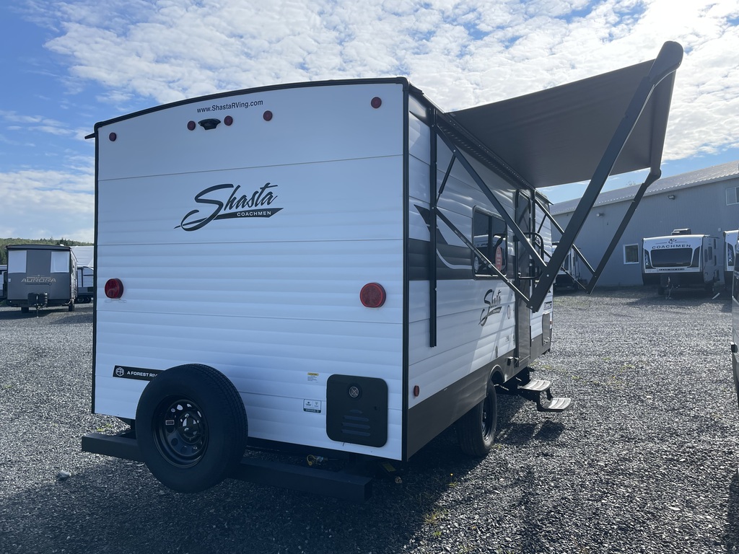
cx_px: 370
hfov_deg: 67.3
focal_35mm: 26
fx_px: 555
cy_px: 277
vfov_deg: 53.1
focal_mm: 4.2
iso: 32
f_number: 1.6
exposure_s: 1/2747
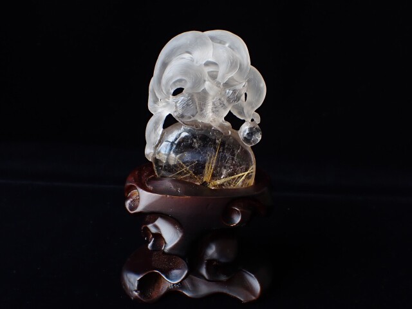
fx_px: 357
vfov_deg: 46.7
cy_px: 154
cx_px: 206
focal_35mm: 30
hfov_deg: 60.0
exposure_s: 1/125
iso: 200
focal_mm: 5.4
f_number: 3.2
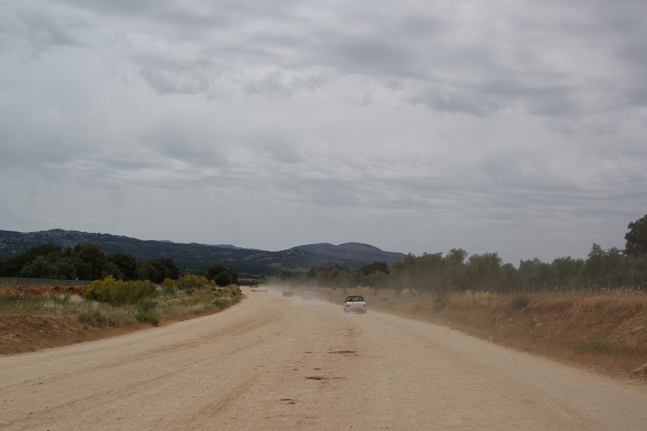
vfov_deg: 35.0
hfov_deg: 50.6
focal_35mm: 38
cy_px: 205
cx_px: 277
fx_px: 682
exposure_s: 1/500
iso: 100
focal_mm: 22
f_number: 10
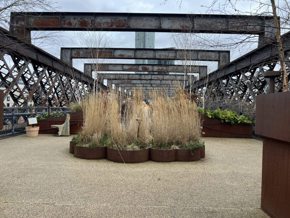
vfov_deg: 53.1
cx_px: 145
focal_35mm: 26
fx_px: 218
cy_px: 109
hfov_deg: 67.3
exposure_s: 1/597
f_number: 1.5
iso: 50
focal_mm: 5.7
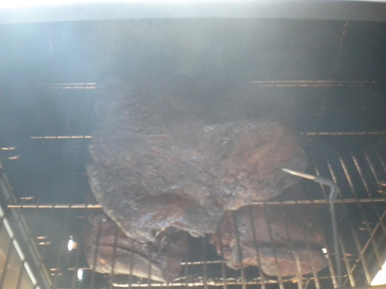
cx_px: 193
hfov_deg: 52.6
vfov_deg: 40.7
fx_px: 390
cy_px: 144
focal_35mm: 35
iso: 800
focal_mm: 6.3
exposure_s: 1/4.4
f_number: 3.1
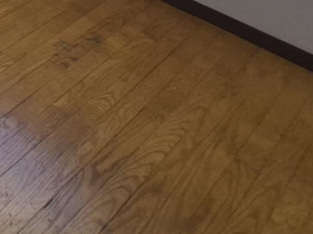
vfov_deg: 16.8
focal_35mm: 60
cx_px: -260
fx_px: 542
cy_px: -257
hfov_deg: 21.0
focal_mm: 1.74
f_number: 2.2
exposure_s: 1/132
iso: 40
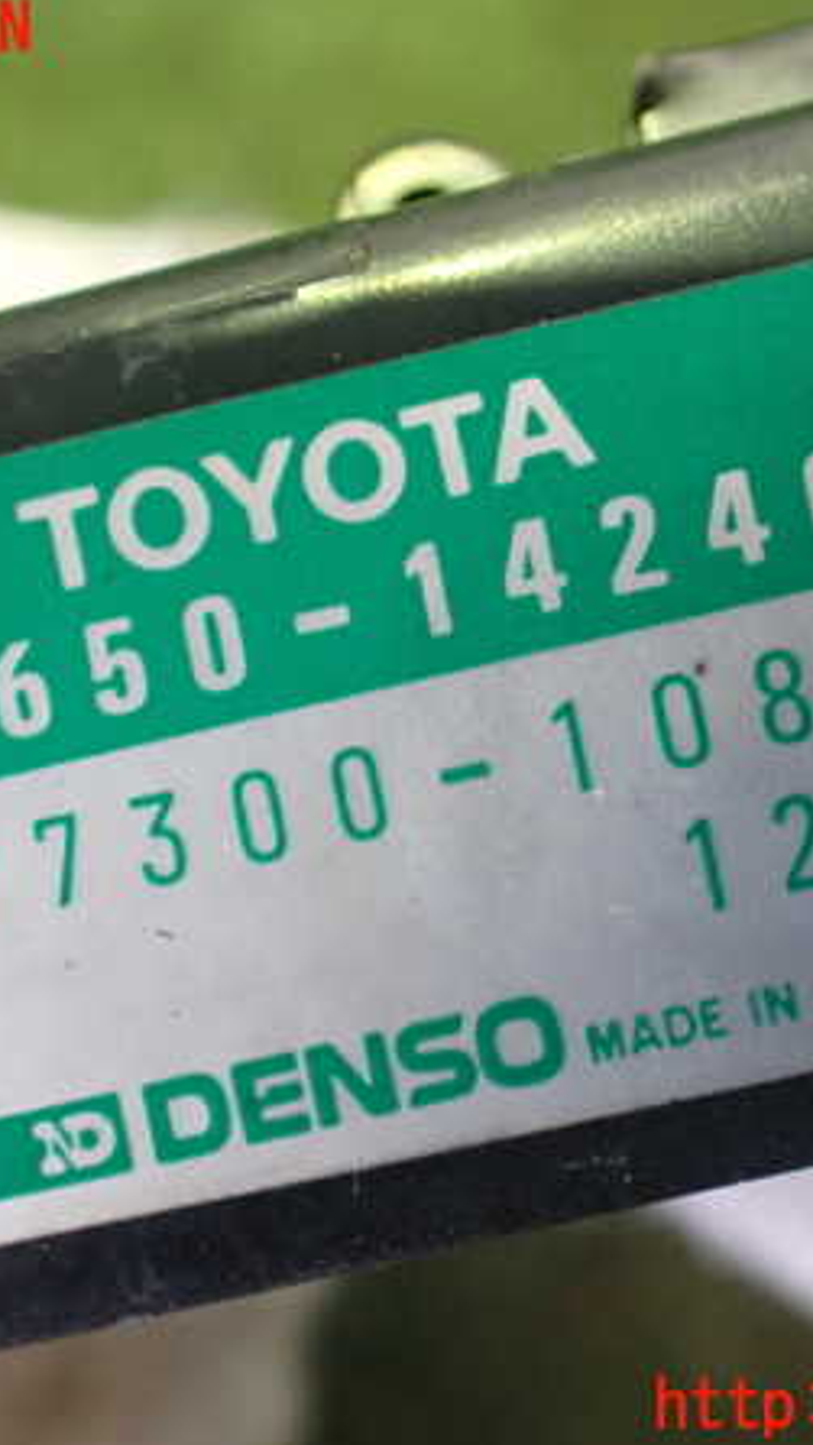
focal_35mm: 44
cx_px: 415
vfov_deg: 46.4
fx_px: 1686
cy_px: 719
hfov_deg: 27.1
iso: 800
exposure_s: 1/30
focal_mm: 5.4
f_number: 2.3
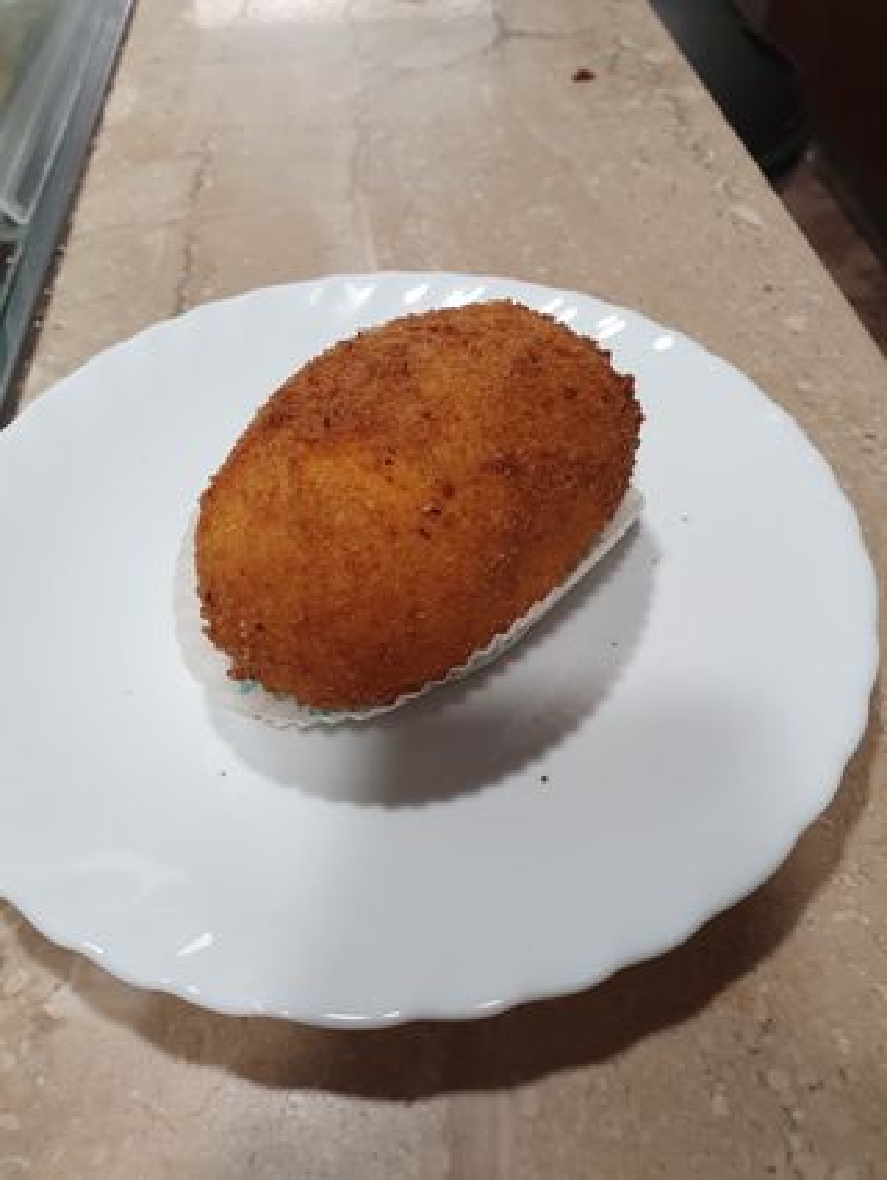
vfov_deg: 67.3
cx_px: 444
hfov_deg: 53.1
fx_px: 887
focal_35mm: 26
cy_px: 590
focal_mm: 4.32
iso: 125
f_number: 2.4
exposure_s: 1/100
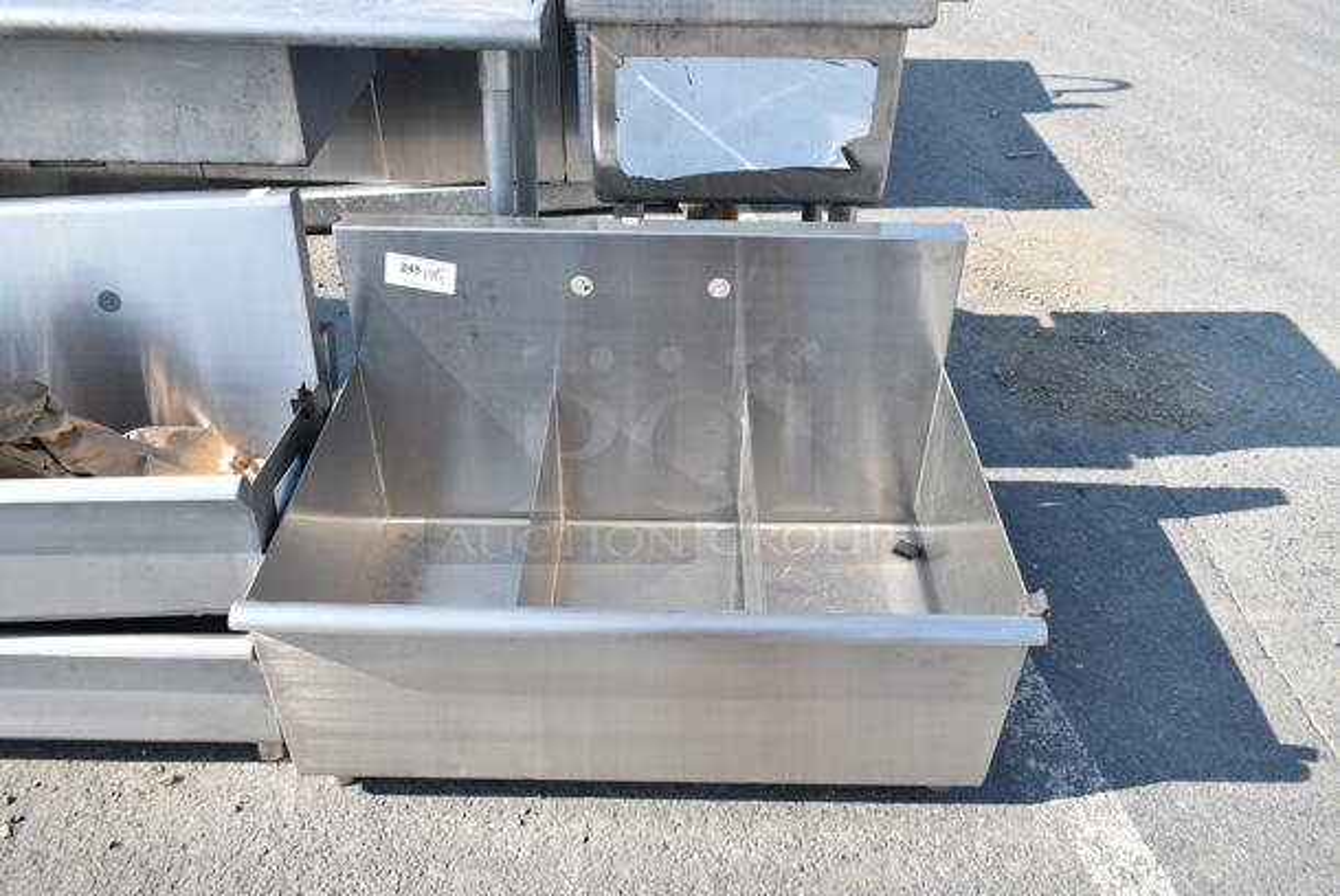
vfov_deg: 48.0
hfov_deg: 67.3
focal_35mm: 27
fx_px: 1006
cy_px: 448
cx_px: 670
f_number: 6.3
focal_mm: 18
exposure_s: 1/160
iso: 100
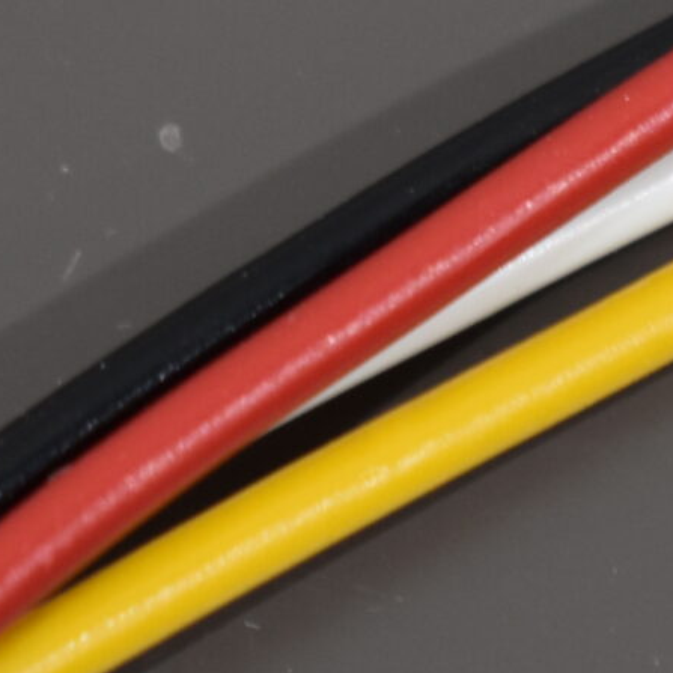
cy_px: 153
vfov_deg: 4.4
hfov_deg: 4.4
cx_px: 798
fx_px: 8830
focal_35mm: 401
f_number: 5.6
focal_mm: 55
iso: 500
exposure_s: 1/60
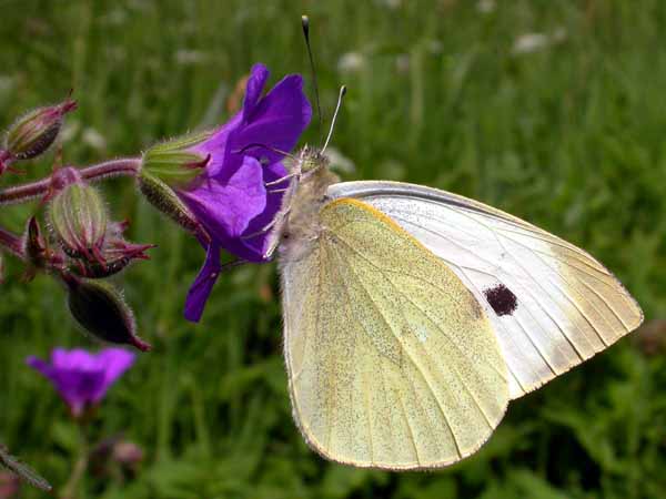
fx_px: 1501
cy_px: 250
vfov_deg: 18.9
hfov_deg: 25.0
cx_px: 333
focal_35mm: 78
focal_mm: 16.2
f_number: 9.9
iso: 100
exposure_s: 1/542
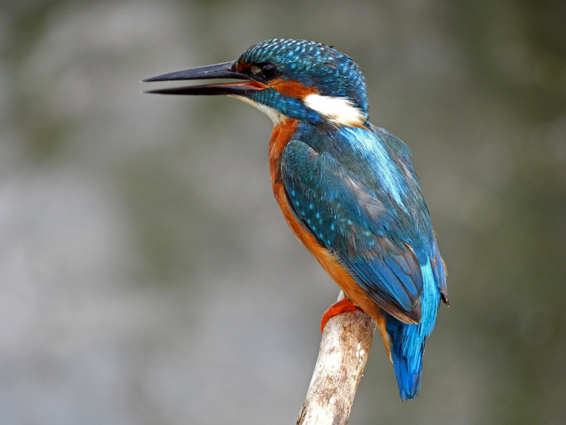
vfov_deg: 1.5
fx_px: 16353
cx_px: 283
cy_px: 212
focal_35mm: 1000
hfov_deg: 2.0
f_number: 5.6
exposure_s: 1/250
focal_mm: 179.2
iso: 220
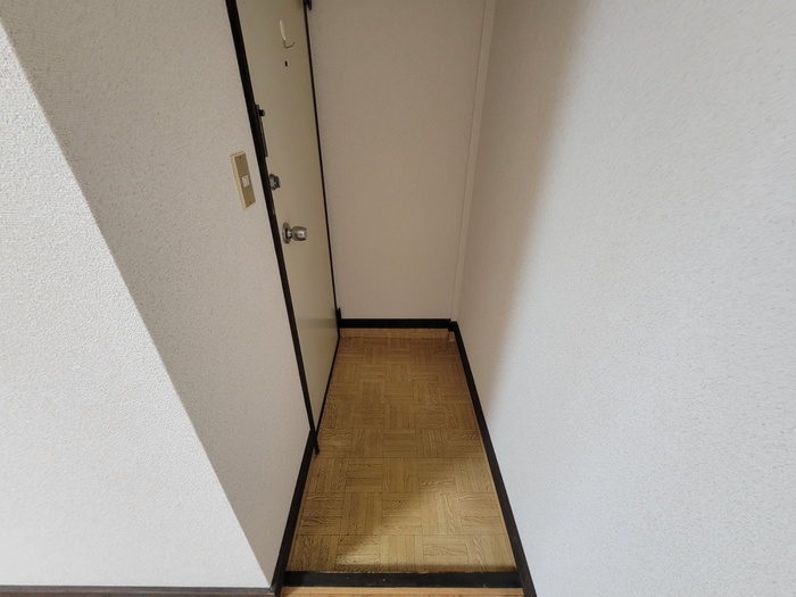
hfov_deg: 106.2
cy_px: 298
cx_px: 398
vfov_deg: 89.9
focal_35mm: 13
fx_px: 299
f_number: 2.2
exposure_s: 1/33
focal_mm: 2.2
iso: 400
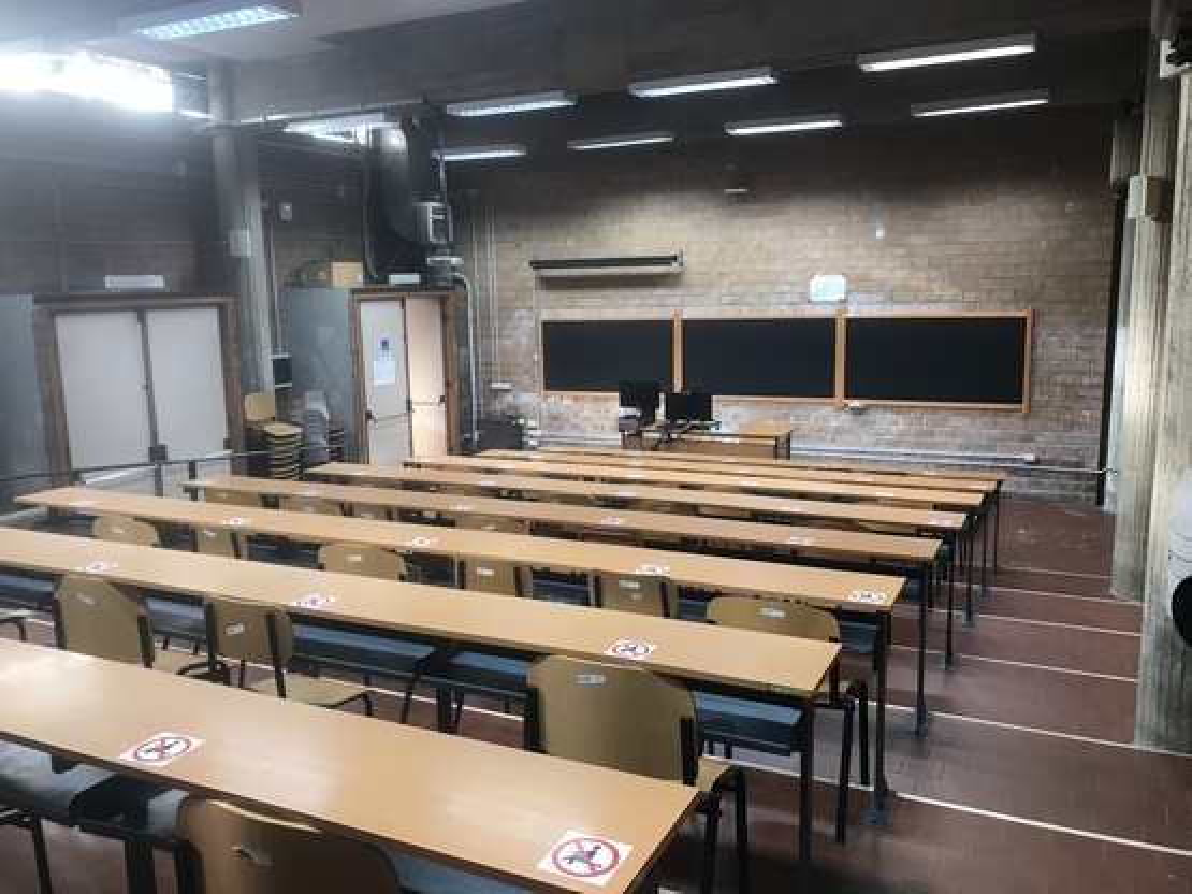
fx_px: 964
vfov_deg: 49.7
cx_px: 596
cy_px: 447
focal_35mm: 28
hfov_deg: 63.5
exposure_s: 1/17
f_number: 1.8
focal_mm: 3.99
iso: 40
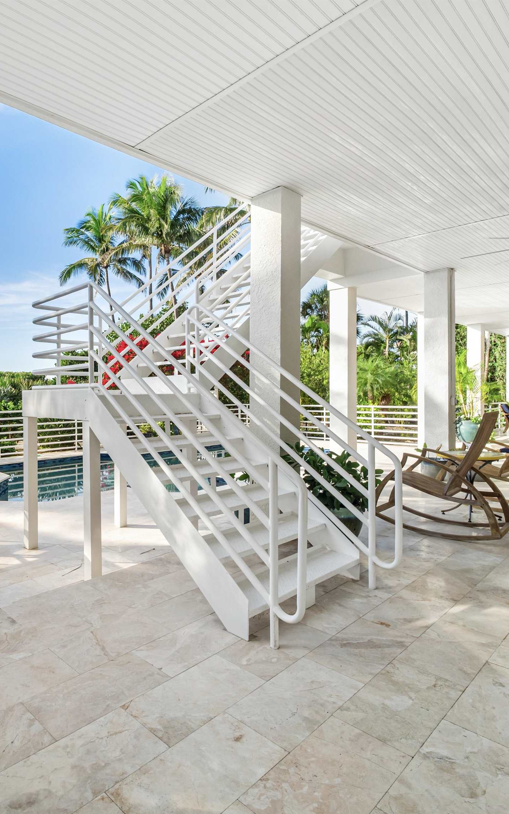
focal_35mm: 20
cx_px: 141
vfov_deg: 85.1
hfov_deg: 57.3
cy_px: 411
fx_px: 444
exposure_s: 1/125
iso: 200
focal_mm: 7
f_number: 7.1
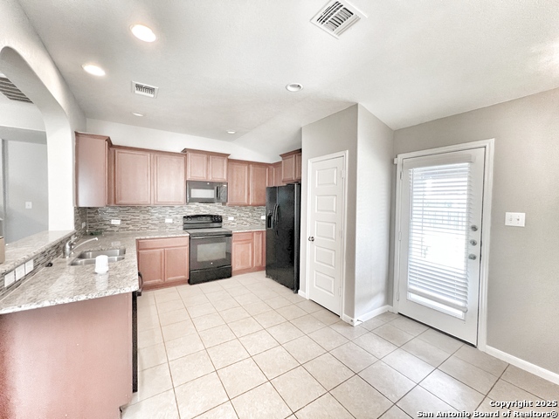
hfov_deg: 106.2
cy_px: 210
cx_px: 280
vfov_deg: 89.9
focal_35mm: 13
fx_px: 210
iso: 320
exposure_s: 1/60
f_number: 1.8
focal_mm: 1.57
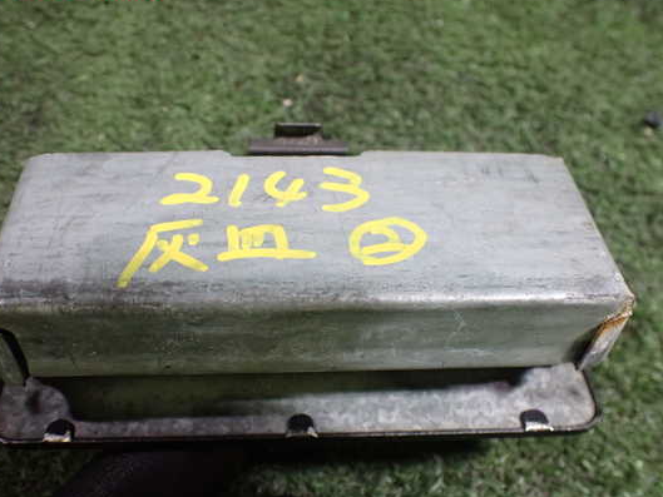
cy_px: 253
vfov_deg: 41.8
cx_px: 298
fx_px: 651
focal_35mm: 34
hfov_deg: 53.9
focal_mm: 5.4
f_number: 2.3
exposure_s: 1/60
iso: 800
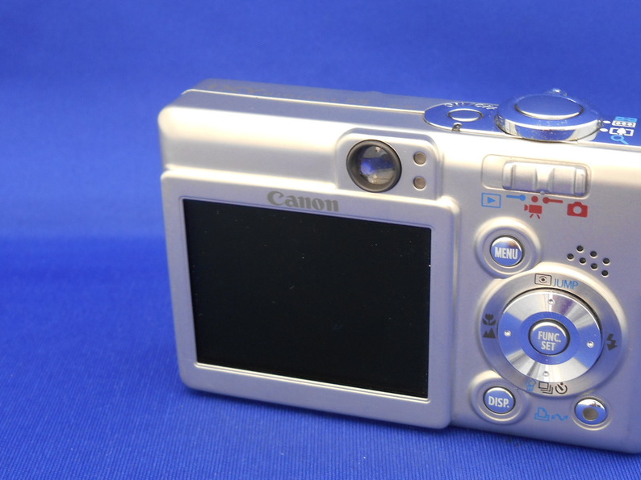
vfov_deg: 23.6
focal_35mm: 62
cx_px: 417
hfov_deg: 31.0
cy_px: 261
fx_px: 1148
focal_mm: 7.2
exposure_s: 1/2.5
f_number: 3.9
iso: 80
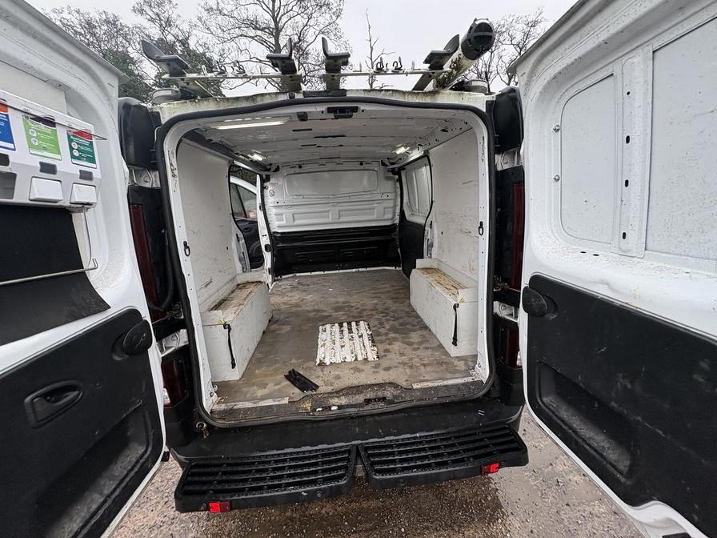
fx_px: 290
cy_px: 269
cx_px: 358
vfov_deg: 85.7
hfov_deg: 102.1
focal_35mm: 14
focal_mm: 2.22
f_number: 2.2
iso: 125
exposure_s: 1/99
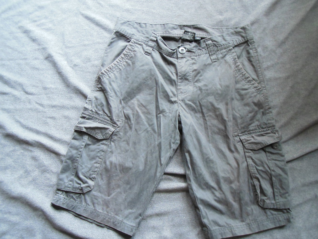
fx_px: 266
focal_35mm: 29
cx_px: 159
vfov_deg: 48.2
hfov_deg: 61.7
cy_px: 120
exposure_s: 1/8
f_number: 3.3
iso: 640
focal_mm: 5.2
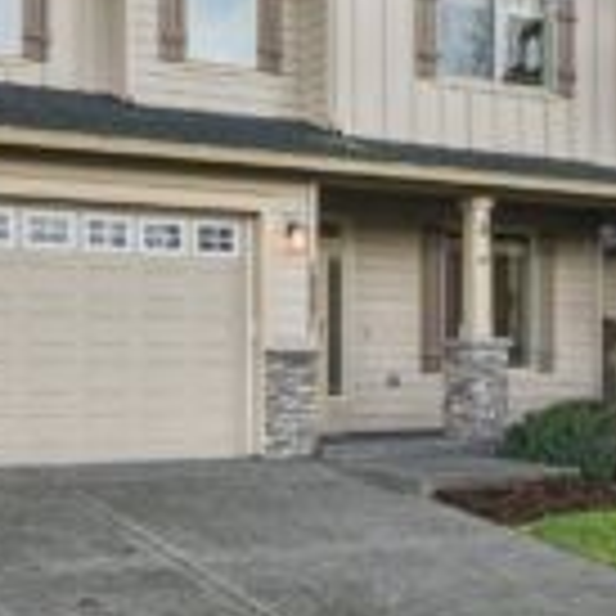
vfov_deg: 31.9
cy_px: 119
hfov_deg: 32.1
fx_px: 1047
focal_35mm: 52
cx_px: 148
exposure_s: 1/80
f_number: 8
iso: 400
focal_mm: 21
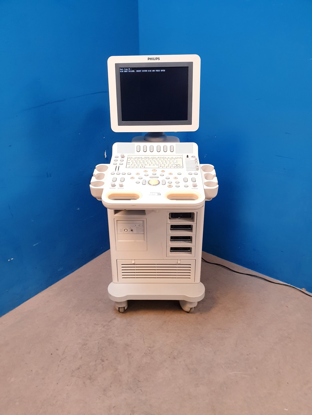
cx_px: 156
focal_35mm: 26
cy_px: 208
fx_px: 312
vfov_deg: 67.3
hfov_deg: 53.1
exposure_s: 1/50
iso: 200
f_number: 2.4
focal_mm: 4.3
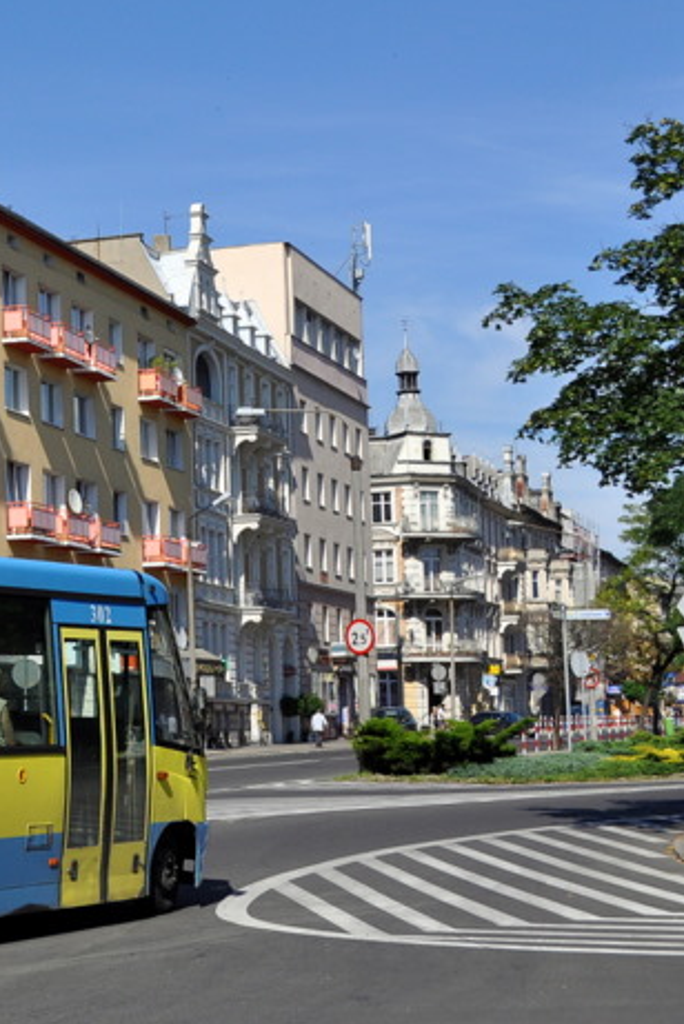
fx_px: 2163
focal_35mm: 76
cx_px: -195
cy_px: 498
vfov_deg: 26.6
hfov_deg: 17.0
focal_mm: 26
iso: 400
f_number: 7.1
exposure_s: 1/1600
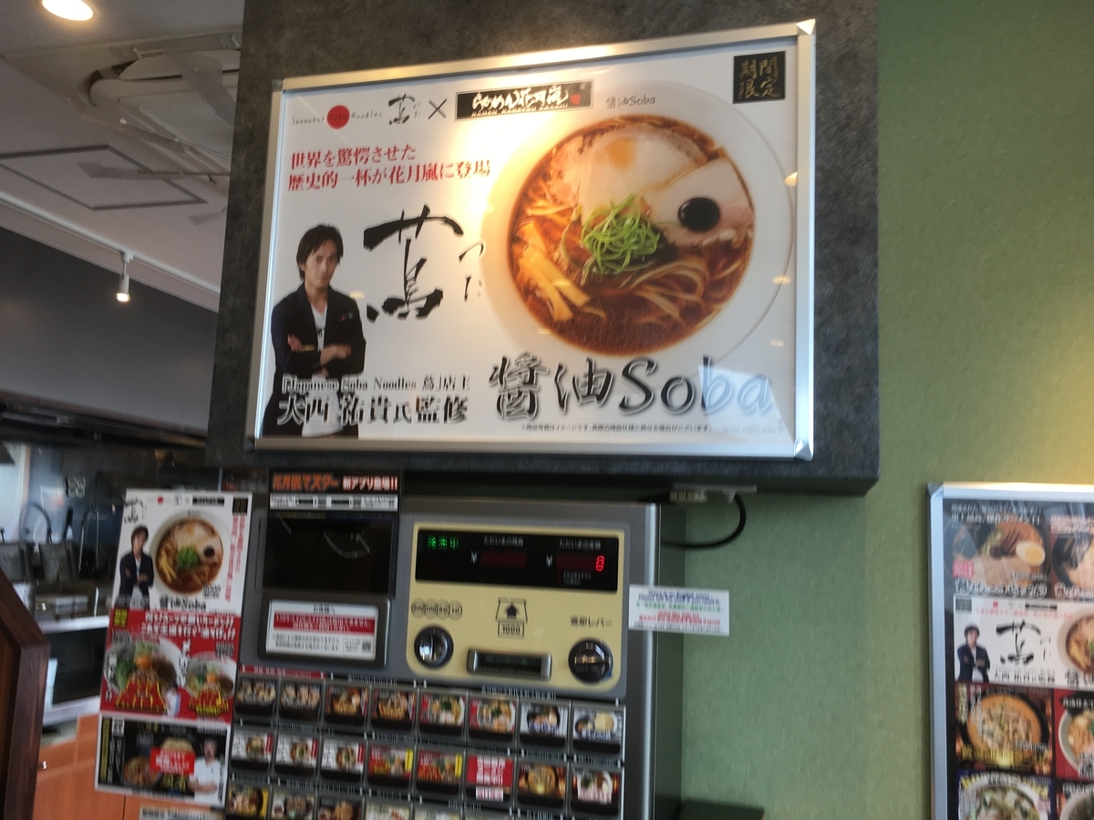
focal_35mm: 29
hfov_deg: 61.7
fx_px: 917
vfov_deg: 48.2
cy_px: 410
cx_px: 547
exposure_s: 1/60
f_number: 2.2
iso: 25
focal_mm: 4.15
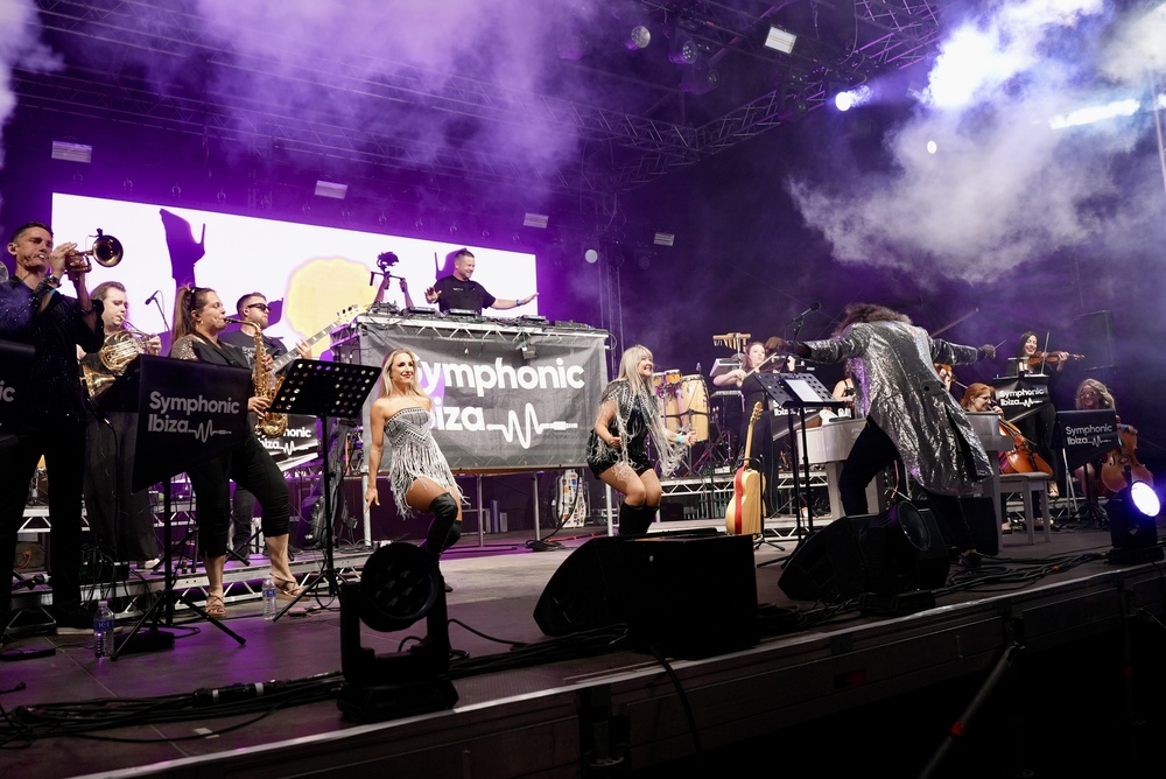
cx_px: 583
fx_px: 907
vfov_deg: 46.5
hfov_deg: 65.4
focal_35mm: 28
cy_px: 390
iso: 1250
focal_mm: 28
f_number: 4
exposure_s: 1/160
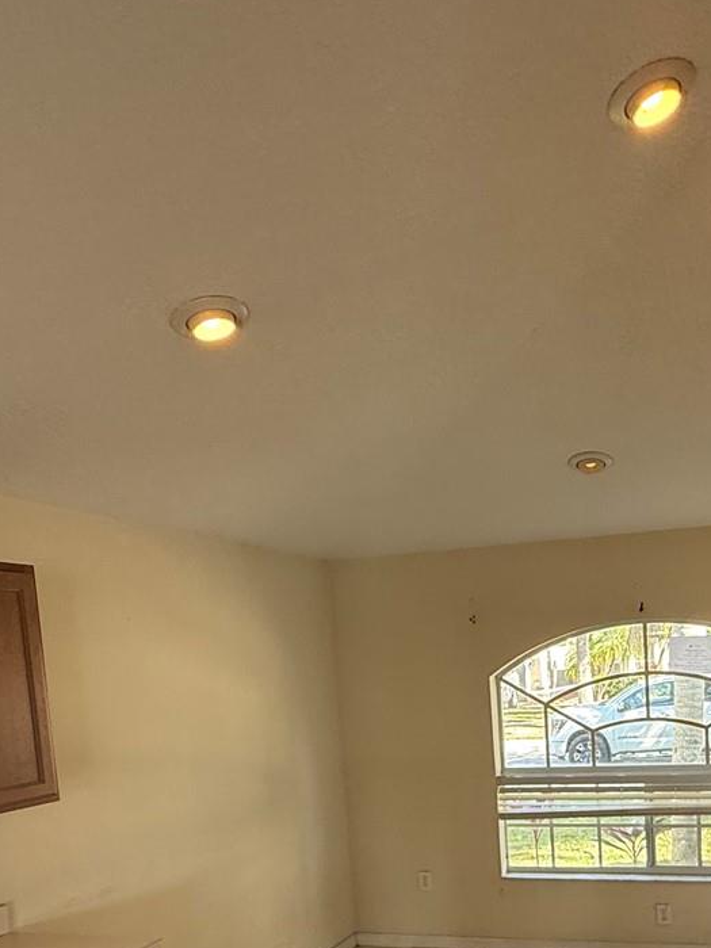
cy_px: 752
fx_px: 876
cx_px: 534
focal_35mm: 32
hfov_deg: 42.8
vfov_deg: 53.2
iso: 125
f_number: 2.2
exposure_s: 1/120
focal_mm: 2.22
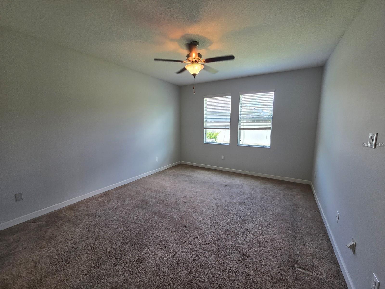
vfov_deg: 89.9
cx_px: 192
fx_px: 145
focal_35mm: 13
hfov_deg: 106.2
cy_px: 144
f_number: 2.2
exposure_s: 1/120
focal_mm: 2.2
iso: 80
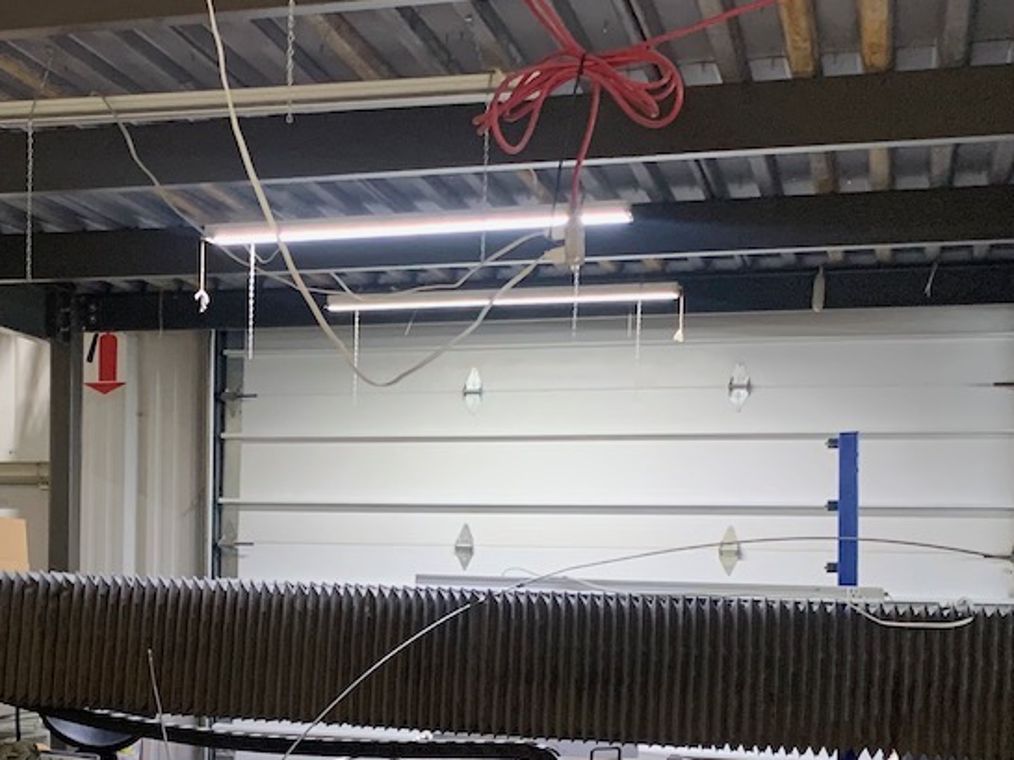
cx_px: 245
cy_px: 680
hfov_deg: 31.1
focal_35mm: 61
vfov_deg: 23.4
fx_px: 1786
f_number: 1.8
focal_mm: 4.25
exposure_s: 1/60
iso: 320
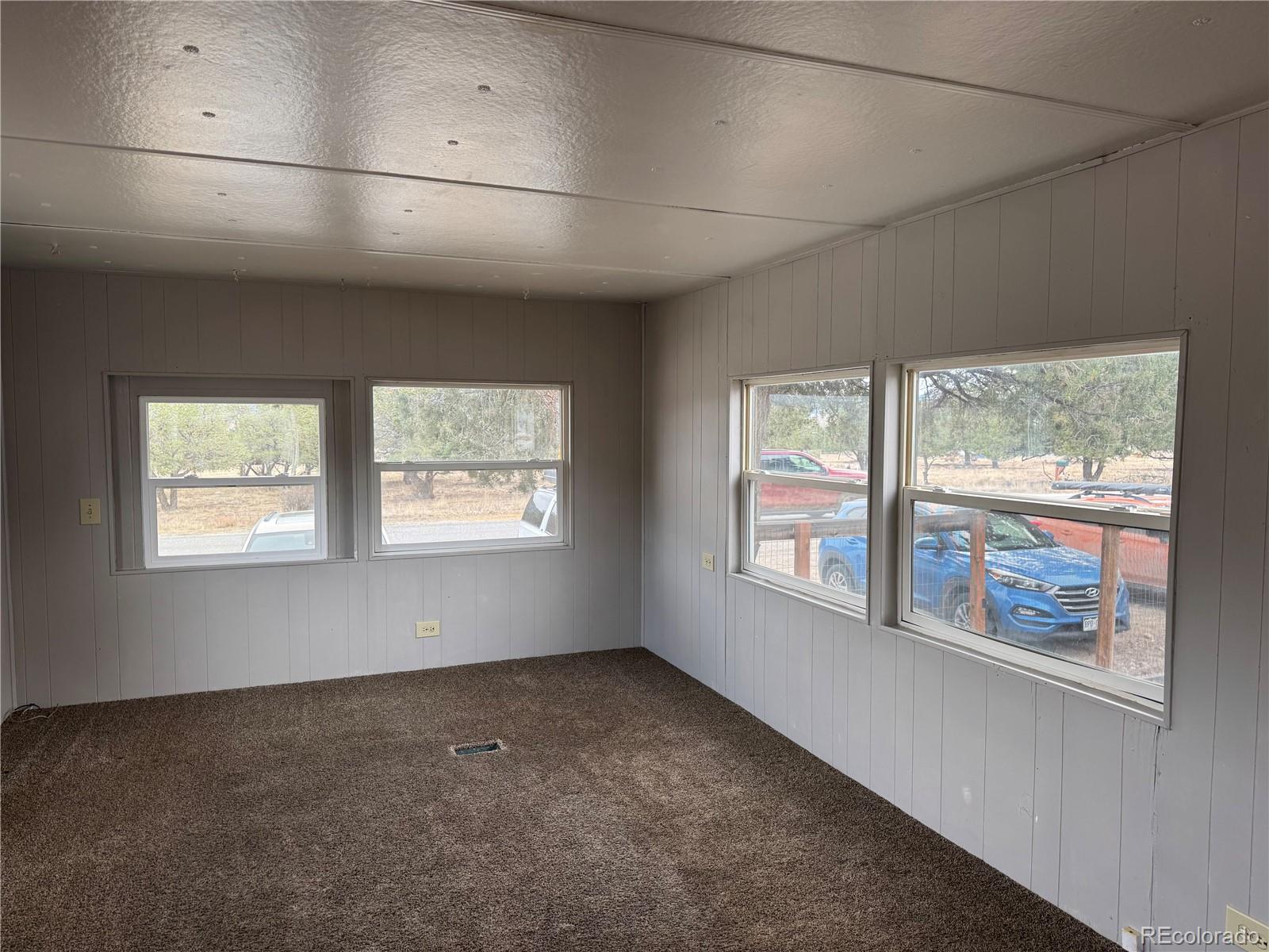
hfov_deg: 71.6
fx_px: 880
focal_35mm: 24
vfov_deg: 56.8
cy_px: 476
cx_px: 634
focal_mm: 6.76
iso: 80
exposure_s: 1/121
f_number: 1.78
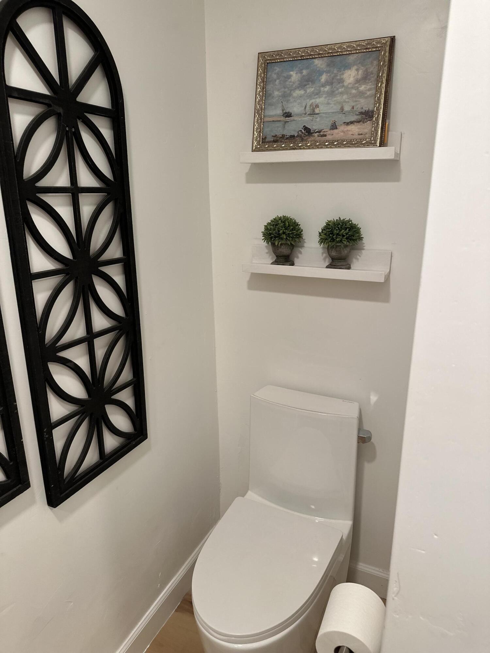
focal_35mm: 24
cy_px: 326
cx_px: 245
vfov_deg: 71.6
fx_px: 453
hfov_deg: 56.8
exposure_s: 1/120
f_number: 1.78
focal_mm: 6.86
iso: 160
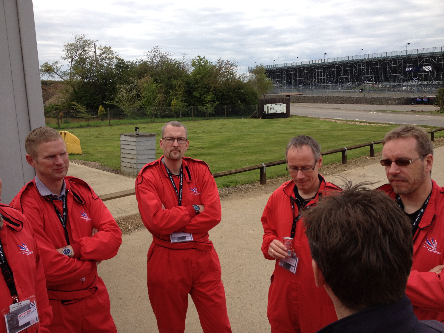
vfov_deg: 40.7
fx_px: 449
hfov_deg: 52.6
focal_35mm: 35
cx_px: 222
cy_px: 166
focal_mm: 4.28
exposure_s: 1/606
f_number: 2.4
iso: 64
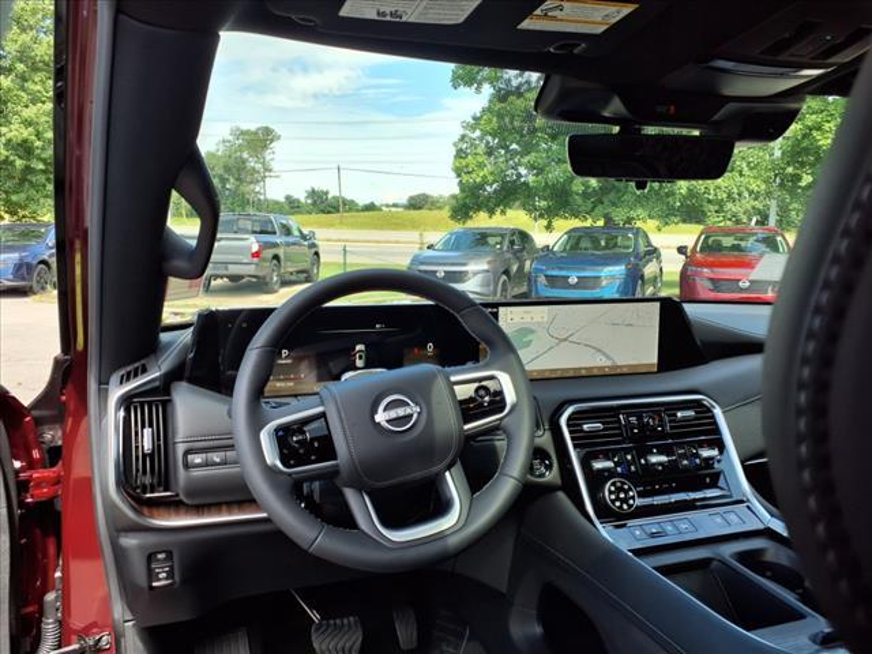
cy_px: 327
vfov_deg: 51.4
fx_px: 680
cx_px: 436
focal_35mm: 27
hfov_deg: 65.3
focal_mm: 3.58
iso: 40
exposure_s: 1/357
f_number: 1.9
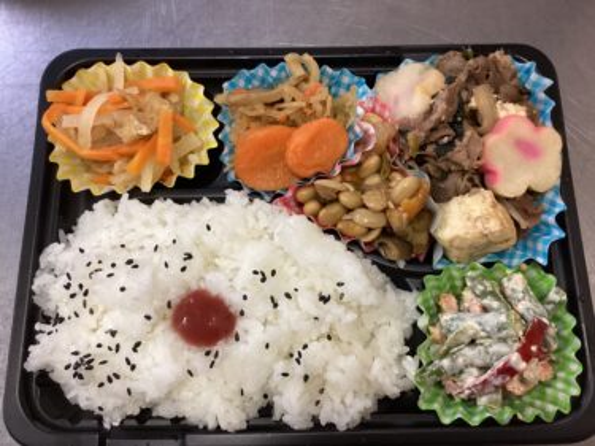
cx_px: 298
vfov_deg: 45.4
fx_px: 533
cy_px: 223
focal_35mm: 31
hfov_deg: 58.4
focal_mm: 3.3
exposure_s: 1/60
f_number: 2.4
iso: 200
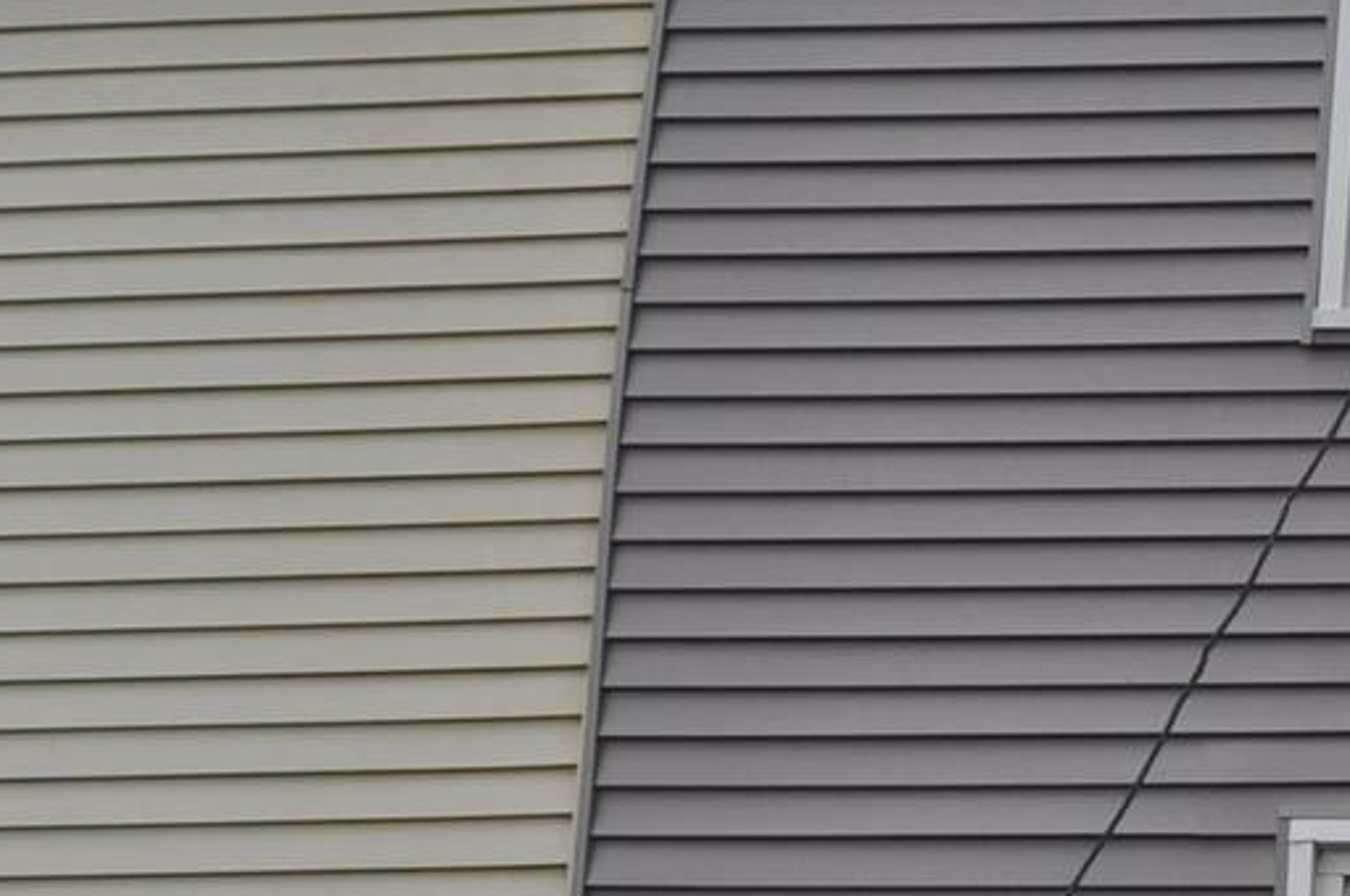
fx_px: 4045
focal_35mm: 108
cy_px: 704
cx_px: 2096
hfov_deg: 16.9
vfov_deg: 12.6
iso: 200
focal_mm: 18
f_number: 8
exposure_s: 1/250
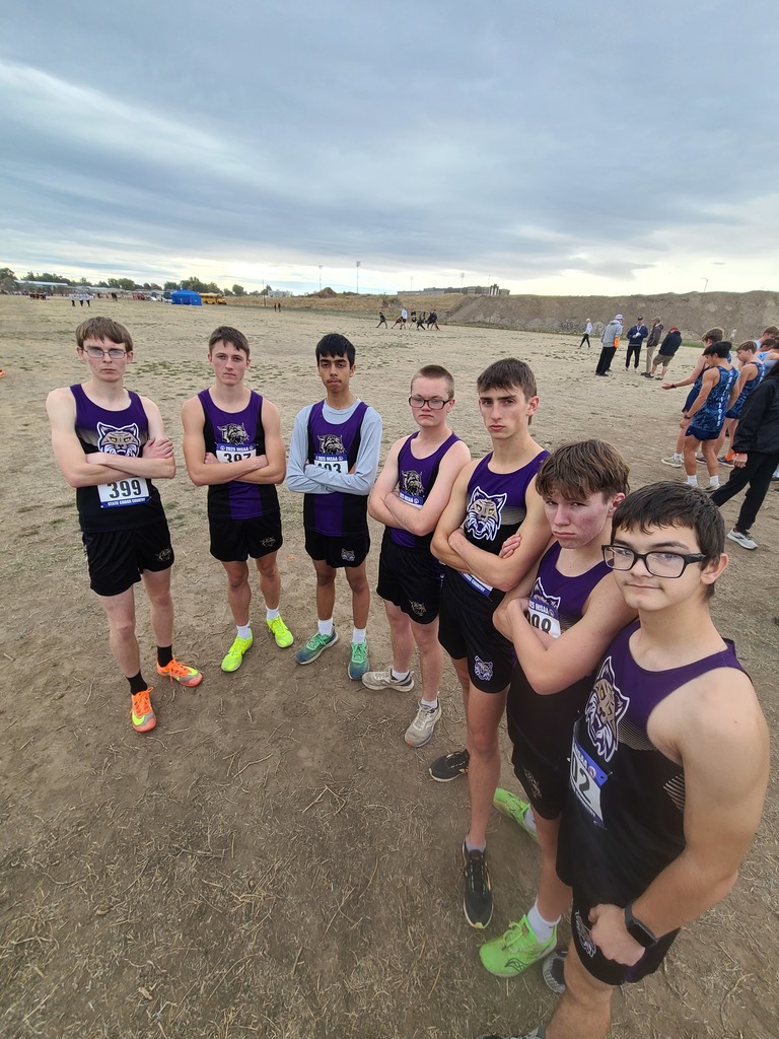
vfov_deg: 106.2
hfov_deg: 89.9
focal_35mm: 13
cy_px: 520
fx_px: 390
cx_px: 390
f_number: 2.2
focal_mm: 2.2
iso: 50
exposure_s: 1/154
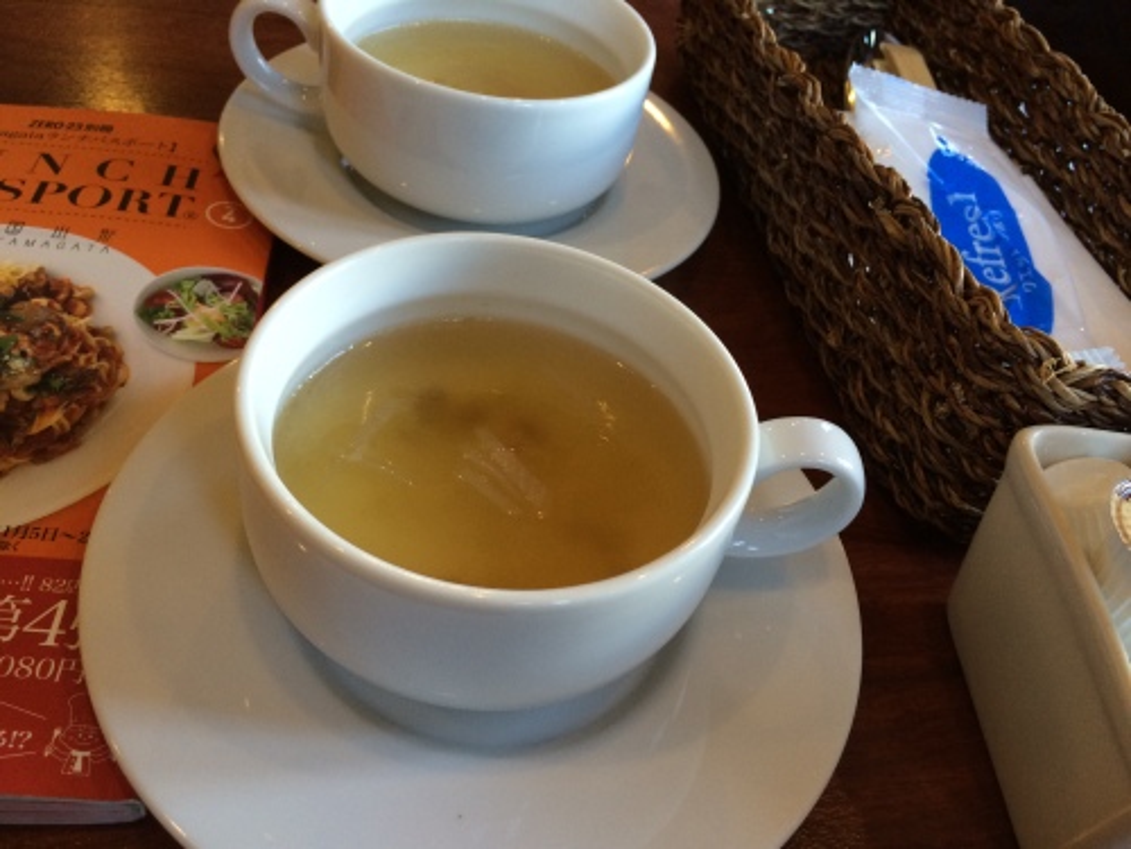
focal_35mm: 29
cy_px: 424
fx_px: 948
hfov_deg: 61.7
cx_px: 566
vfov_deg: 48.2
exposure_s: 1/30
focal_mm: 4.15
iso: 50
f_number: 2.2
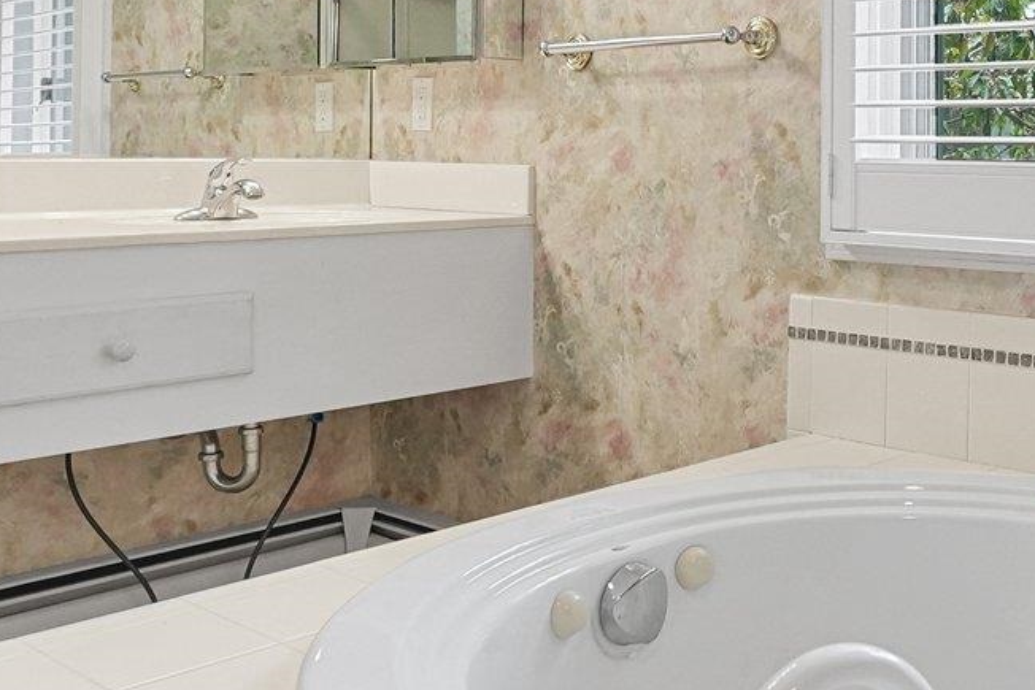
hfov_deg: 42.2
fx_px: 1265
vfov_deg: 29.6
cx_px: 852
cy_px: 102
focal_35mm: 44
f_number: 4.5
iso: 1600
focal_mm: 14
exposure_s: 1/125
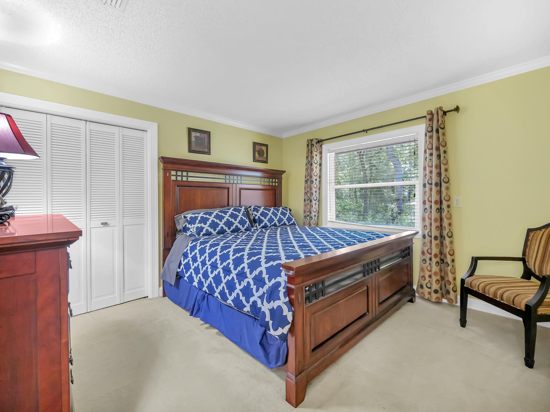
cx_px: 275
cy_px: 206
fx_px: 222
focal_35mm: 14
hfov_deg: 102.1
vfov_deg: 85.7
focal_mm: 7
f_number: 4
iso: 400
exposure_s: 1/10
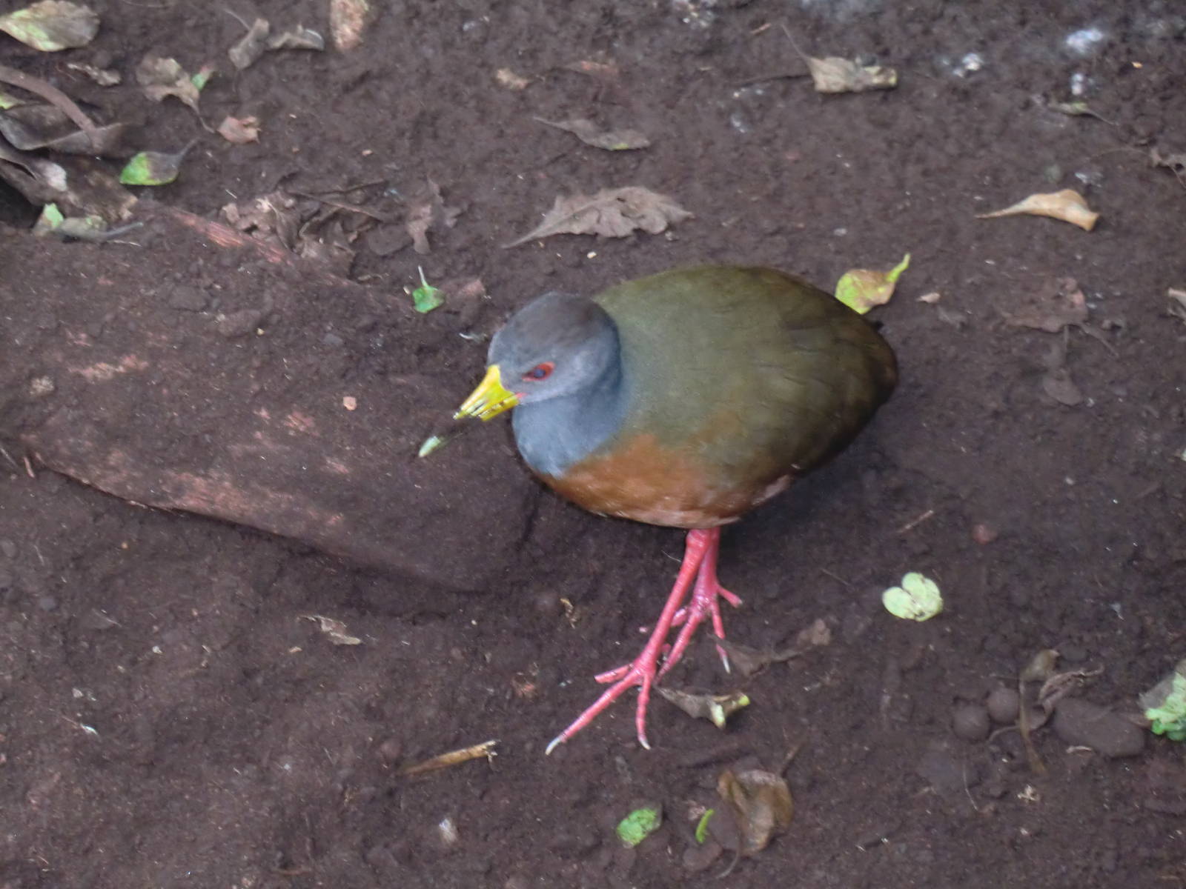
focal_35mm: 145
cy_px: 444
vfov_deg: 10.2
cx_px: 593
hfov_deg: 13.6
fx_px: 4968
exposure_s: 1/50
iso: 500
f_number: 4.6
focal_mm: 25.9
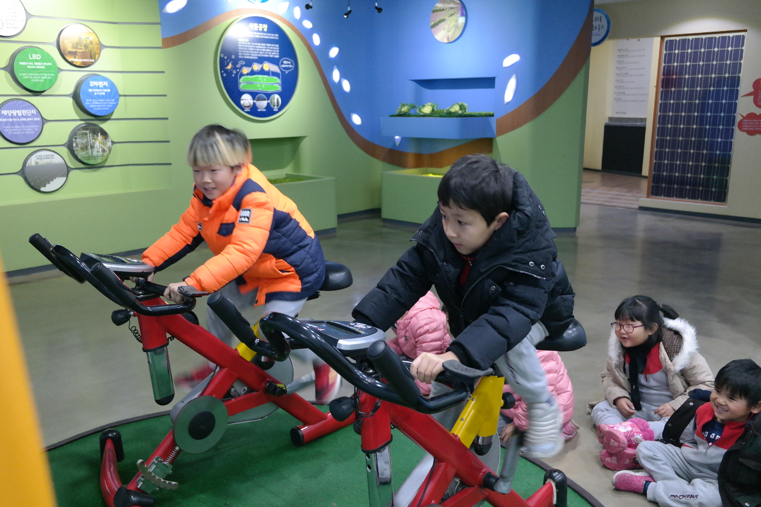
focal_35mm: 30
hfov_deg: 61.9
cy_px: 254
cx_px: 380
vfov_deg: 43.6
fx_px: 634
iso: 1600
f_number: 3.5
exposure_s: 1/40
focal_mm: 20
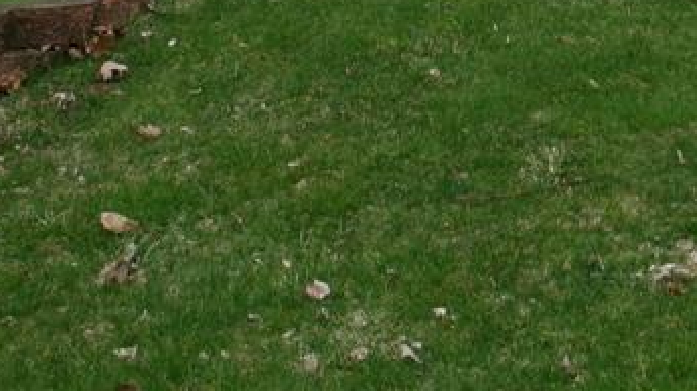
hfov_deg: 12.5
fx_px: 3177
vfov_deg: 6.8
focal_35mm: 172
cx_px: 507
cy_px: -385
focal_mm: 9.5
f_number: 4.9
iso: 100
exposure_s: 1/200
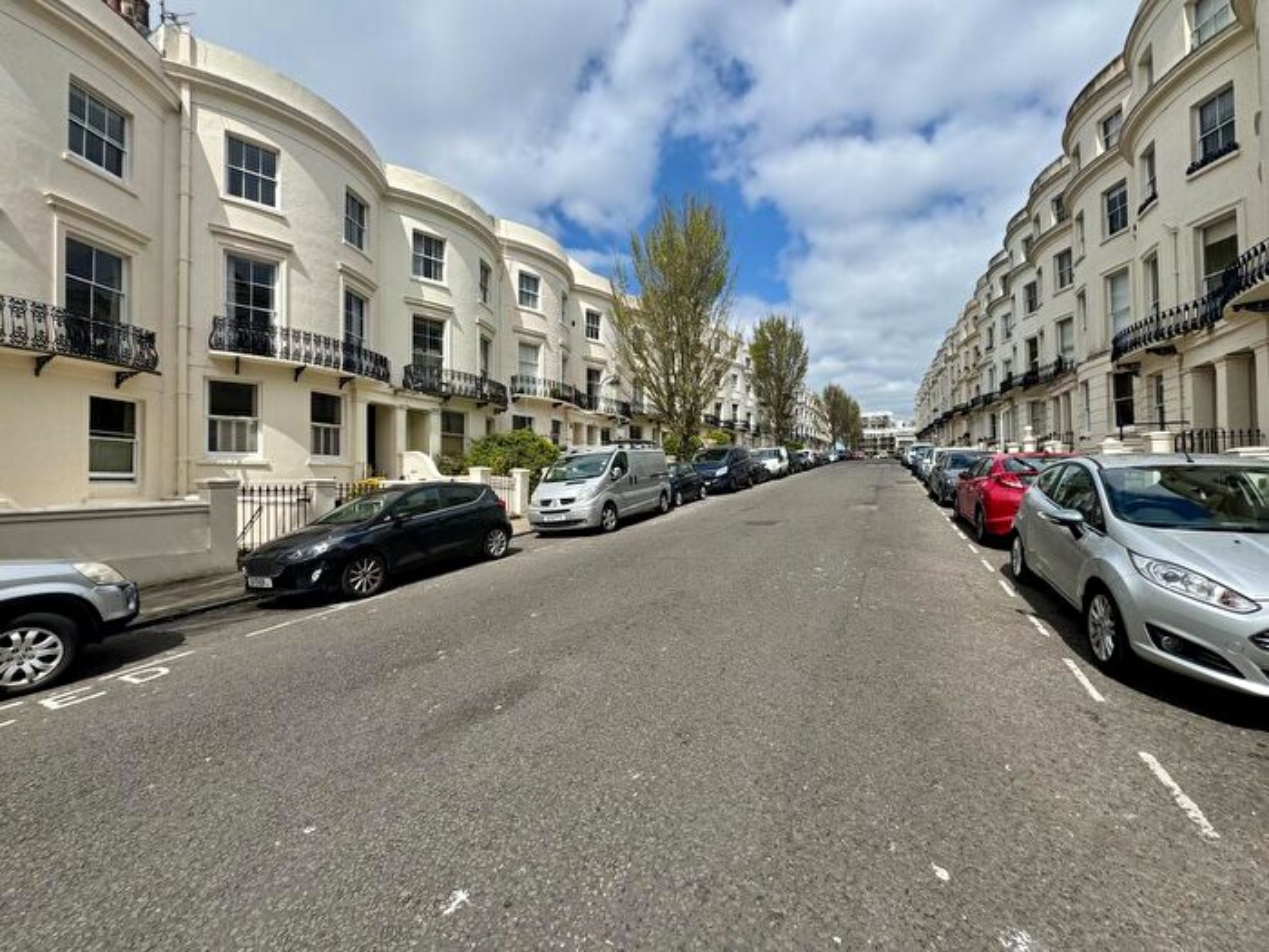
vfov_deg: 85.7
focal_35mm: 14
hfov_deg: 102.1
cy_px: 476
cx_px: 634
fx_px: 513
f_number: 2.2
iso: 50
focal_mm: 2.22
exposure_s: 1/2415
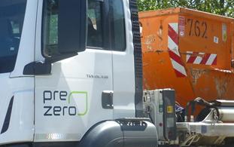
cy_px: 100
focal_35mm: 128
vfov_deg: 10.3
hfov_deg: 16.3
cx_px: 96
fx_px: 817
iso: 100
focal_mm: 8.5
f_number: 4.2
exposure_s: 1/320
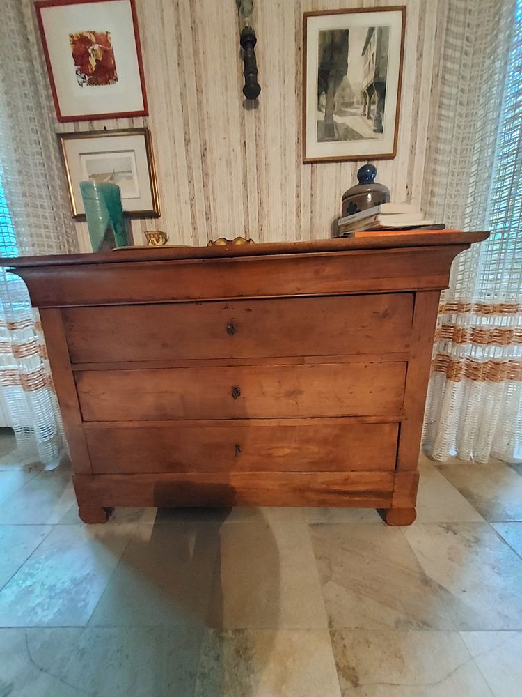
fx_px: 261
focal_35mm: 13
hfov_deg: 89.9
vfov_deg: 106.2
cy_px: 348
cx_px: 261
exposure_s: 1/17
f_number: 2.2
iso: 800
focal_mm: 1.42
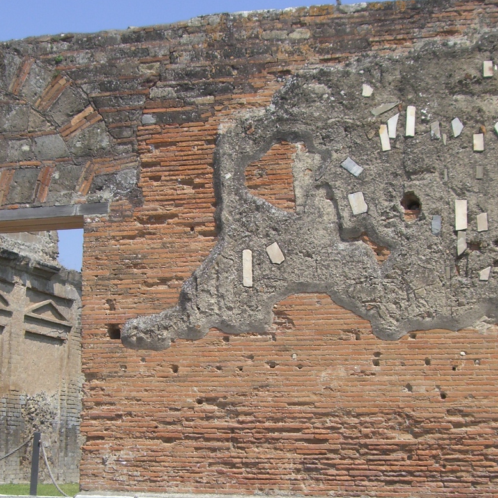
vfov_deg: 24.9
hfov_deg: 25.0
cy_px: 322
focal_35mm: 69
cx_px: 241
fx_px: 1123
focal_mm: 6.2
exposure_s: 1/640
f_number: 4.3
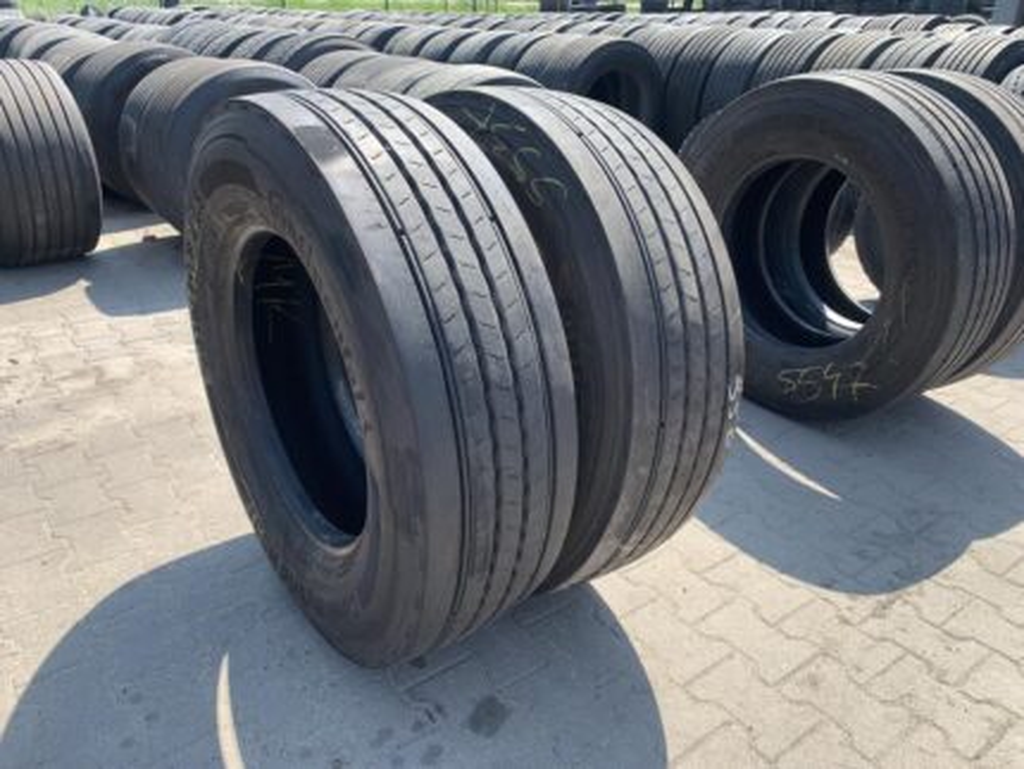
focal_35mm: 26
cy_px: 384
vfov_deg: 53.1
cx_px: 512
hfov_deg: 67.3
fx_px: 770
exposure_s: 1/749
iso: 25
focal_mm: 4.25
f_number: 1.8
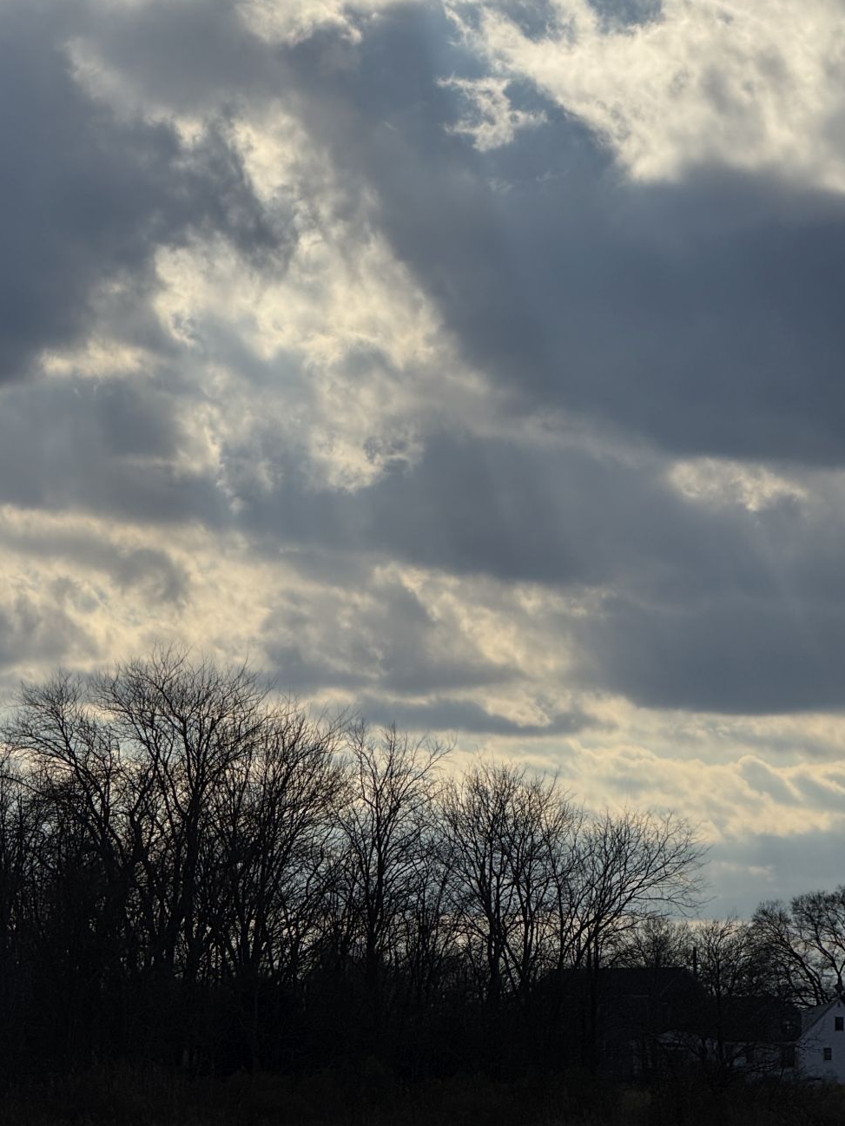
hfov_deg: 8.0
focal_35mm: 185
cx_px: 291
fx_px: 6020
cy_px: 442
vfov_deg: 10.7
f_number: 2.8
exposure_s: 1/5780
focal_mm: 15.66
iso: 32
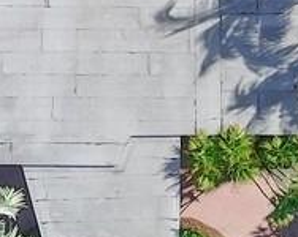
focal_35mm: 108
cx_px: -13
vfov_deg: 13.5
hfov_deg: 17.3
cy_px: -112
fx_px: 952
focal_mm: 4.73
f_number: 2.2
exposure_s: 1/350
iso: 100
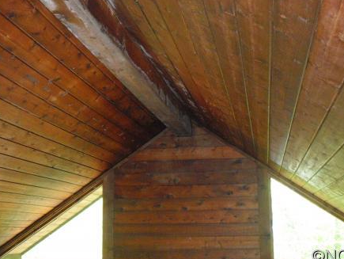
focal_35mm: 48
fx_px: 477
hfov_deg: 39.6
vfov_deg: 30.2
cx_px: 180
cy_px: 101
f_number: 3.1
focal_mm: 6.3
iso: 800
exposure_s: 1/60
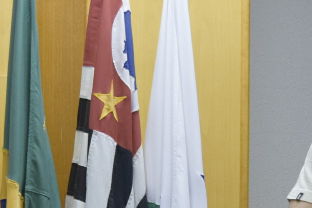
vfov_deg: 9.0
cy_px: 288
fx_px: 1300
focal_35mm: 150
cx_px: 99
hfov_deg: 13.7
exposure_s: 1/160
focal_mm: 25
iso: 1400
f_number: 4
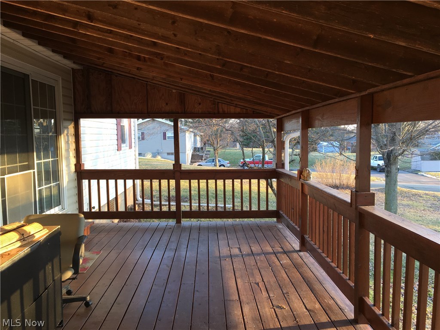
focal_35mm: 29
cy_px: 165
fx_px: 369
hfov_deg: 61.7
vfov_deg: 48.2
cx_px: 220
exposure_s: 1/40
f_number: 2.2
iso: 32
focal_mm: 4.15
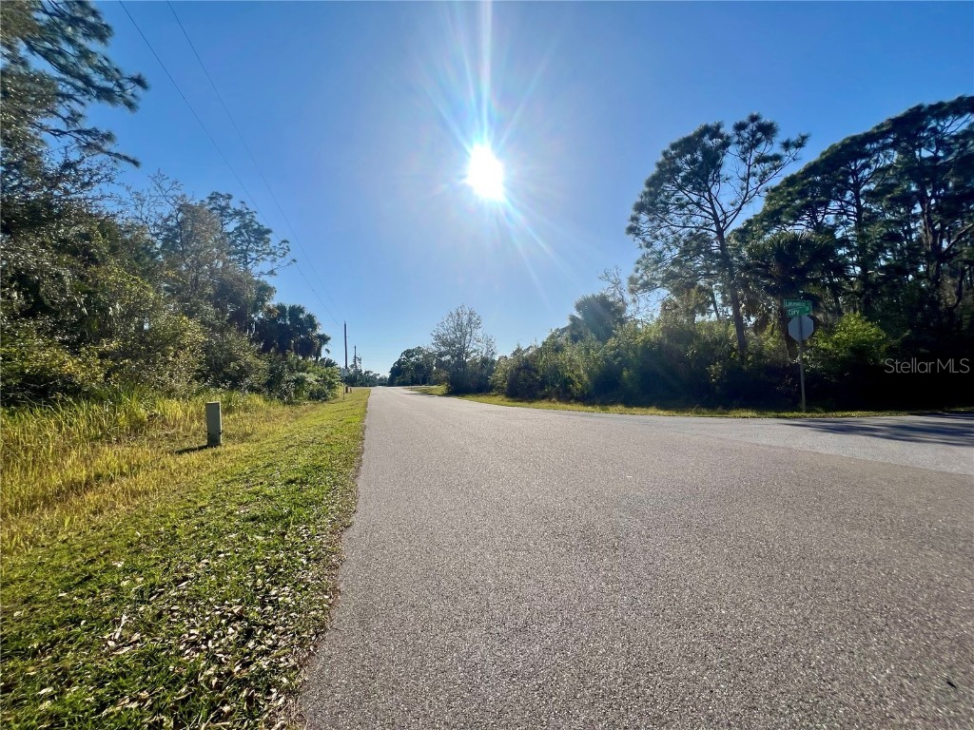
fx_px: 366
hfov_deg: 106.2
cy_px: 365
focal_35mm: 13
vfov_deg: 89.9
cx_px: 487
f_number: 1.8
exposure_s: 1/4587
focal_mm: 1.57
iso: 32
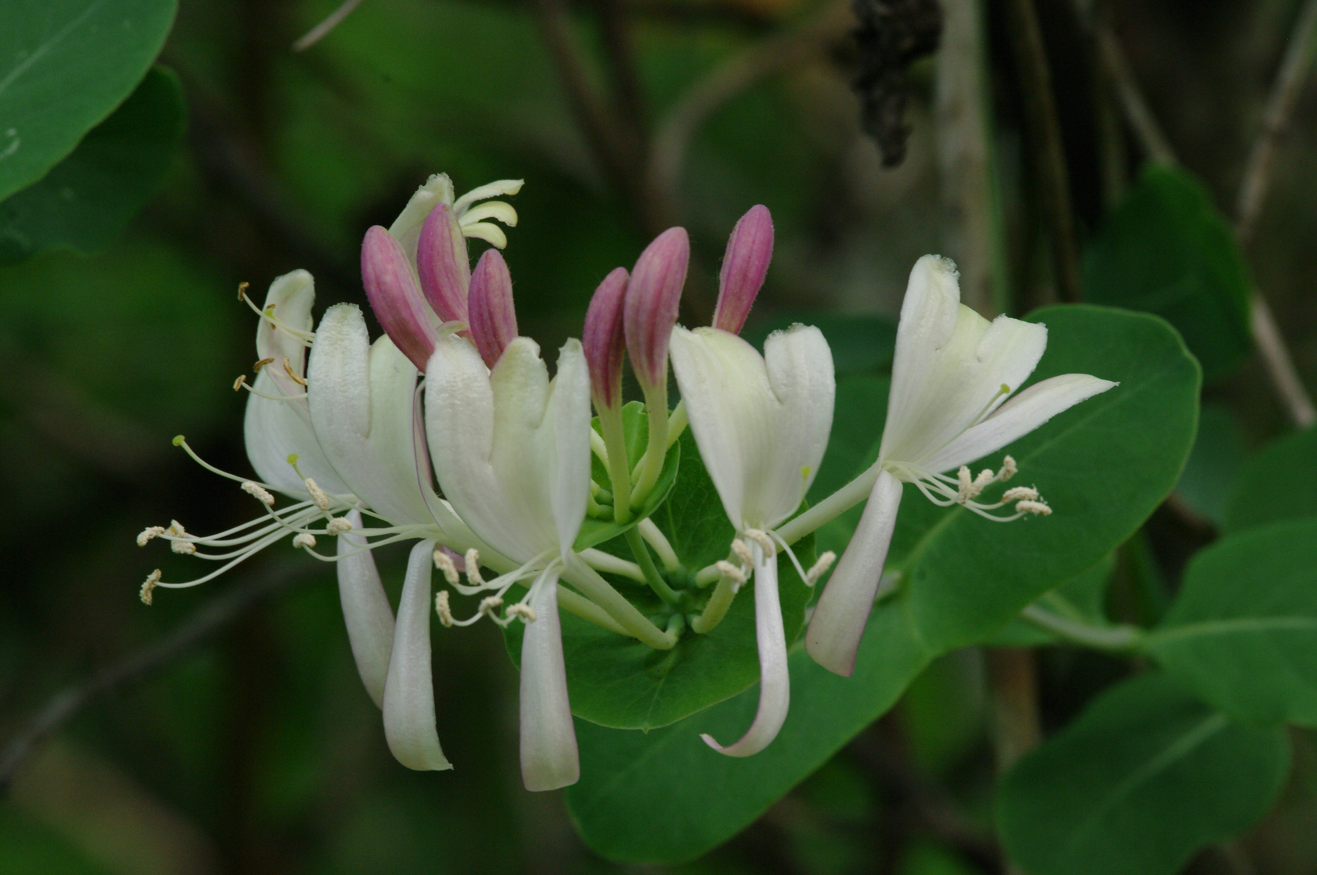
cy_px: 438
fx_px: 16442
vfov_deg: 3.0
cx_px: 658
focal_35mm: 450
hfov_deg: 4.6
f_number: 13
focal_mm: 300
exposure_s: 1/30
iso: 800
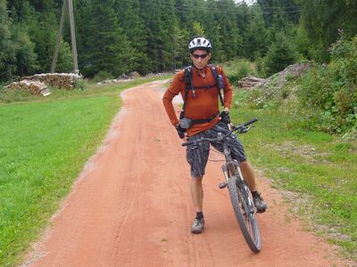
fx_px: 619
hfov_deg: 32.2
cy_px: 134
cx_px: 178
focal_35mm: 60
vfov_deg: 24.4
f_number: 3.6
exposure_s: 1/160
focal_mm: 9.9
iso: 80
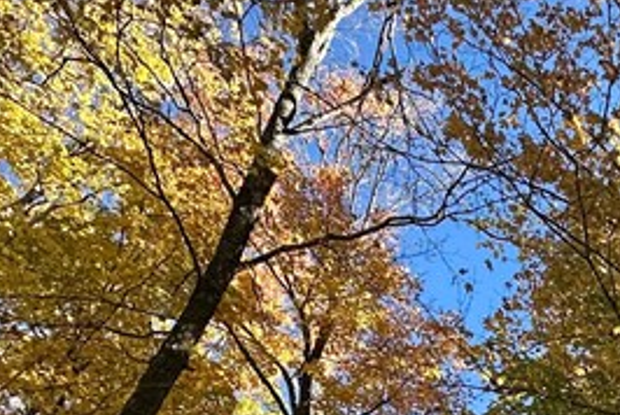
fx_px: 965
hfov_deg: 28.0
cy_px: 643
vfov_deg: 20.4
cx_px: 848
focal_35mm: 56
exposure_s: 1/744
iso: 40
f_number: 2.2
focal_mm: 2.22
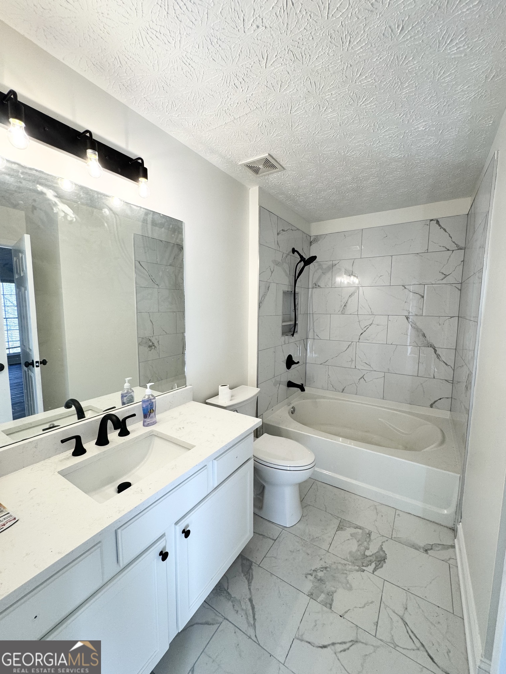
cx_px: 253
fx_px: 273
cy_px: 337
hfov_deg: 85.7
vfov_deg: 102.1
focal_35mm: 14
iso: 125
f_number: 2.2
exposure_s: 1/120
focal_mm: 2.22
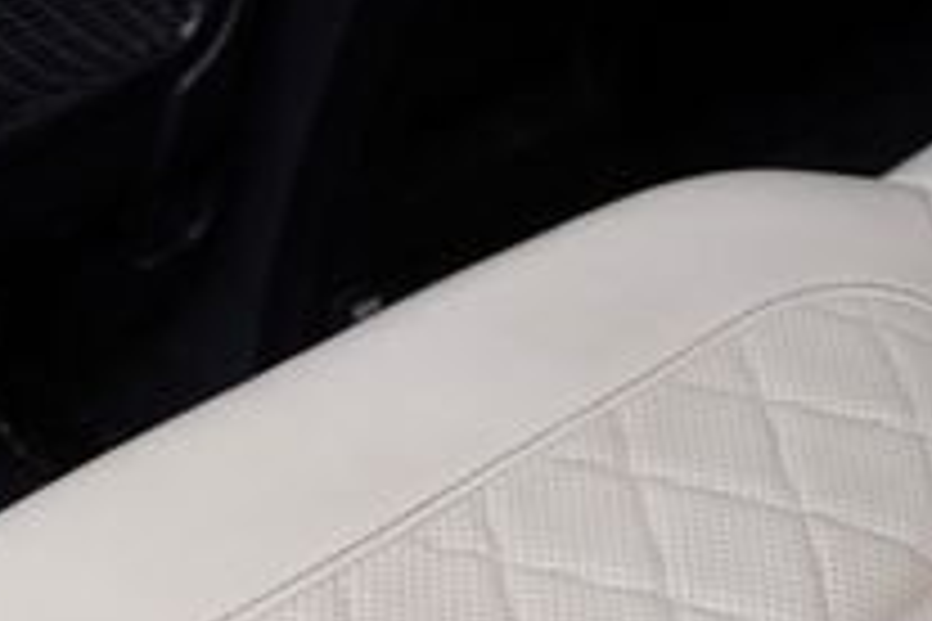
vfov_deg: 10.7
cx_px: 297
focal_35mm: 119
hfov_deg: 17.2
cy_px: -529
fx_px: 3081
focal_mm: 24
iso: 100
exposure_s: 1/40
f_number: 3.2
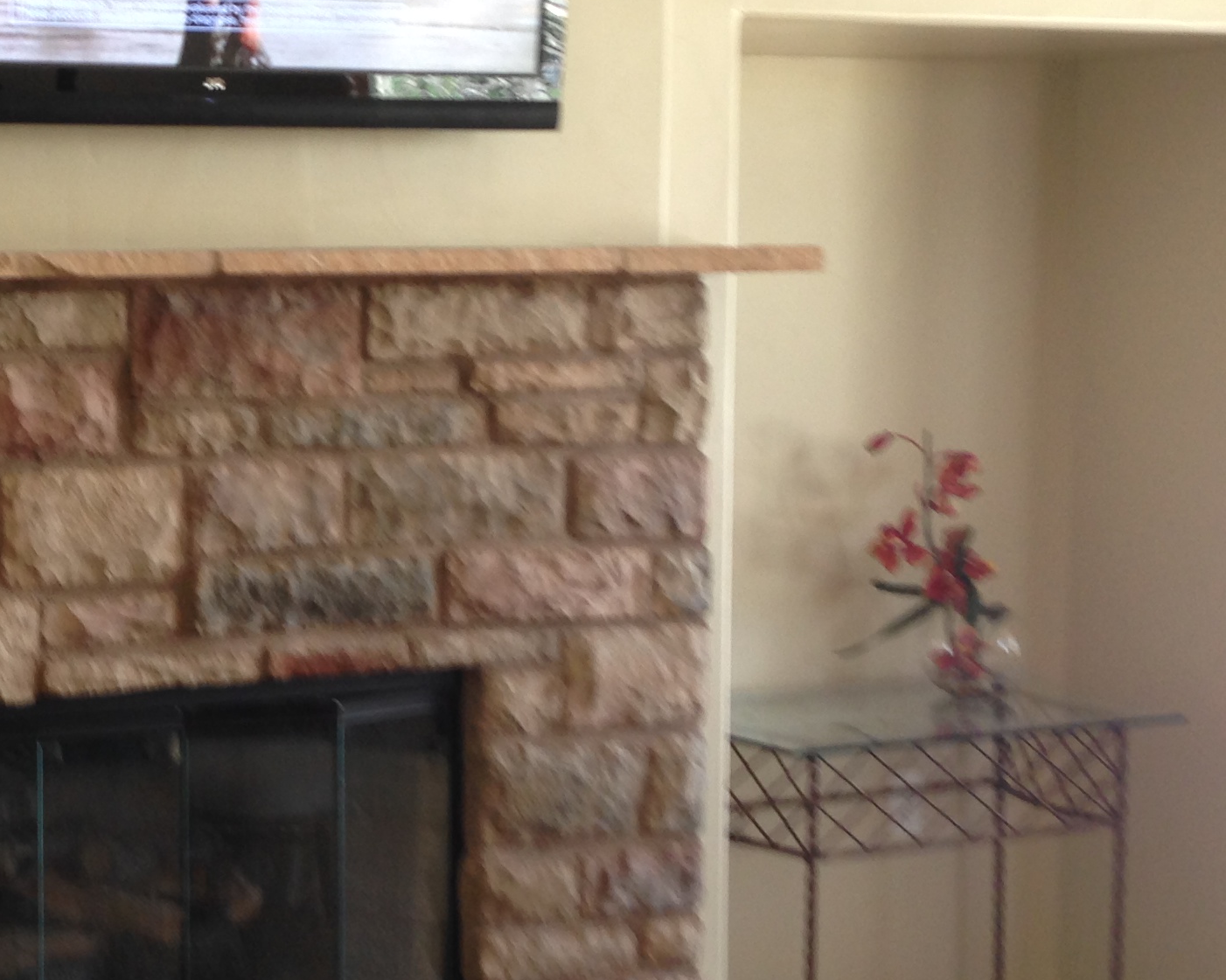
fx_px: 2721
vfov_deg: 20.4
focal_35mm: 75
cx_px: -5
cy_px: 529
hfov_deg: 24.2
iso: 50
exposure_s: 1/20
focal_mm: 4.12
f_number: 2.4
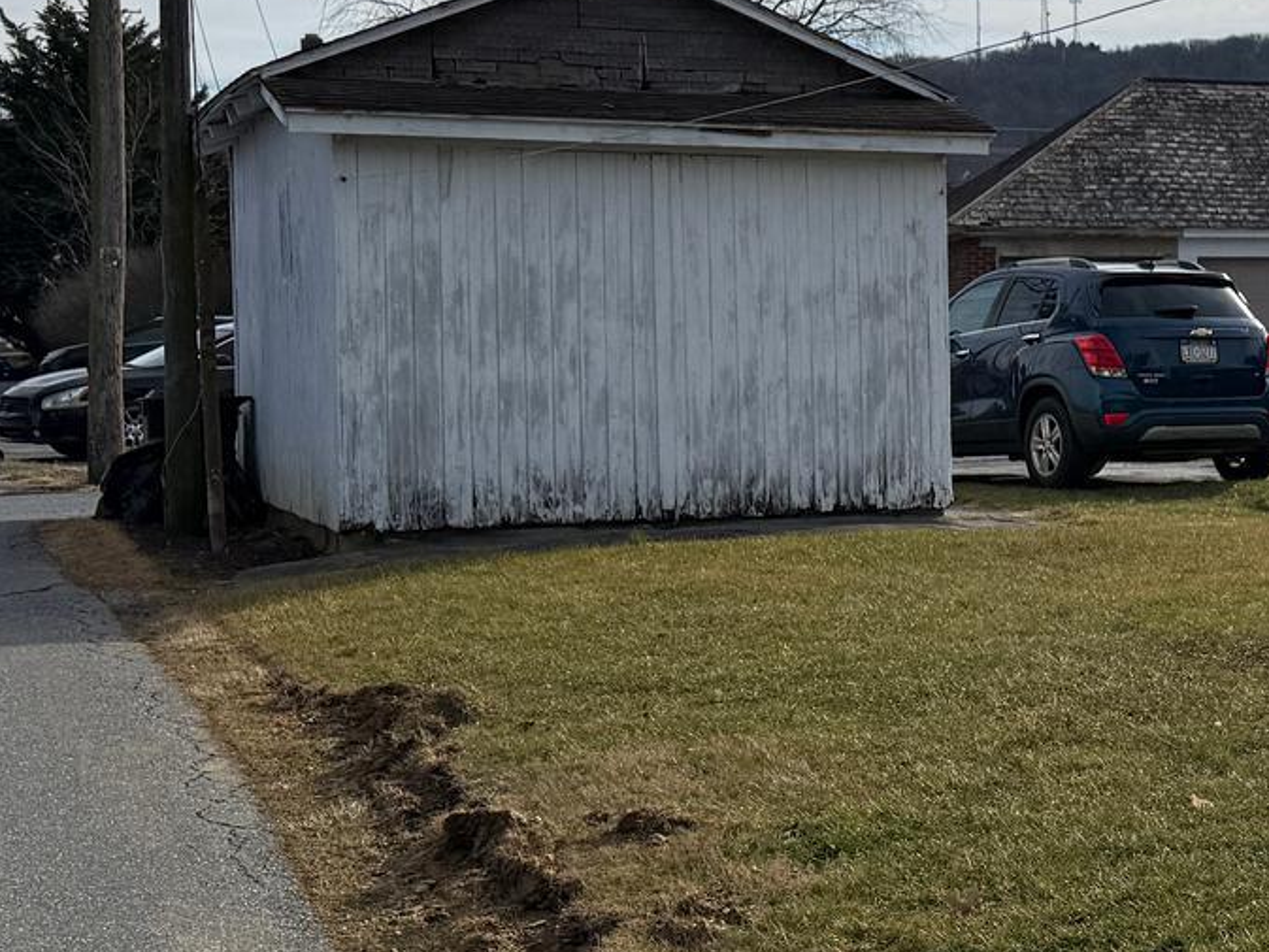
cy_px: 334
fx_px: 2677
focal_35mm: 73
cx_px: 1522
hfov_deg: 24.2
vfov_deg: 20.1
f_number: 1.78
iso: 80
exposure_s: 1/14286
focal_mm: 6.76
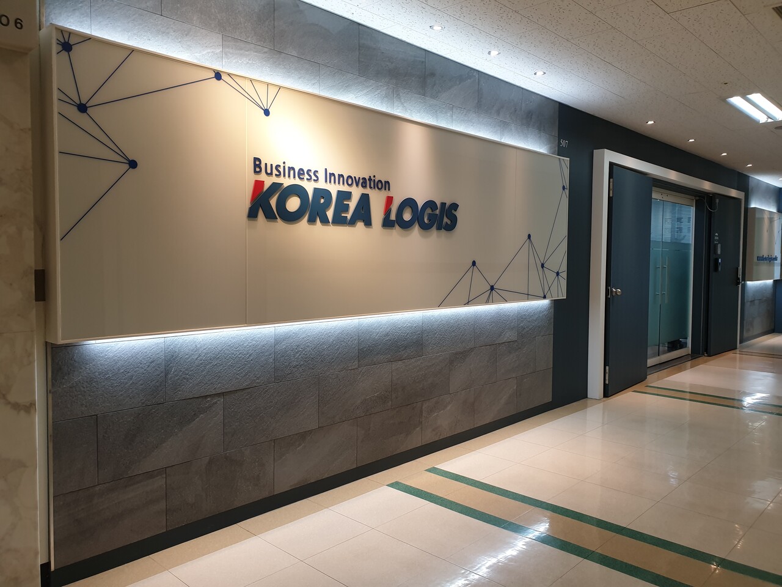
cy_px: 294
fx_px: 587
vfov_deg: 53.1
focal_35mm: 26
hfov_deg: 67.3
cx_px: 391
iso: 100
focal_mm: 4.3
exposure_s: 1/60
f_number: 2.4
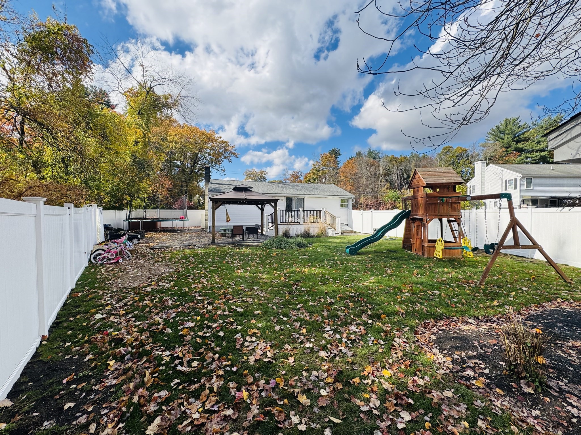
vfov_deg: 85.7
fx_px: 235
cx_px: 290
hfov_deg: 102.1
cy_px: 218
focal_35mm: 14
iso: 40
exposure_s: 1/1006
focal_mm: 2.22
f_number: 2.2
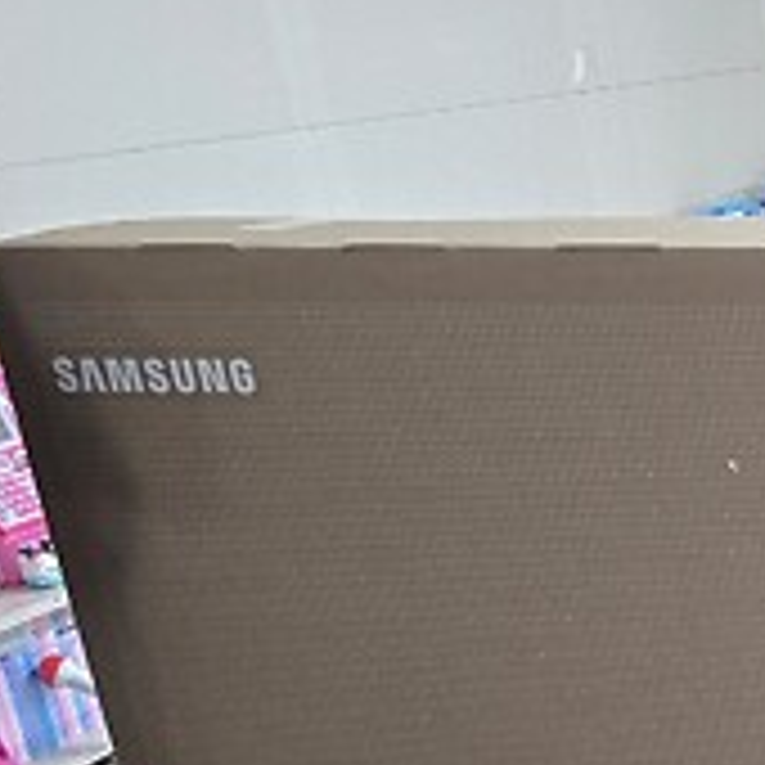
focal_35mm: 79
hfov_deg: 18.6
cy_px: 979
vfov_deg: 20.2
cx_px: 1238
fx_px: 1975
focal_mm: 6.3
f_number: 1.7
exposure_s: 1/120
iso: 250
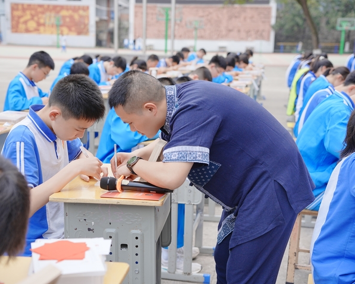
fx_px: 631
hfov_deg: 31.4
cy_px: 142
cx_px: 165
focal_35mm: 60
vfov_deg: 25.4
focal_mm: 53
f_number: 4
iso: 200
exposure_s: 1/500
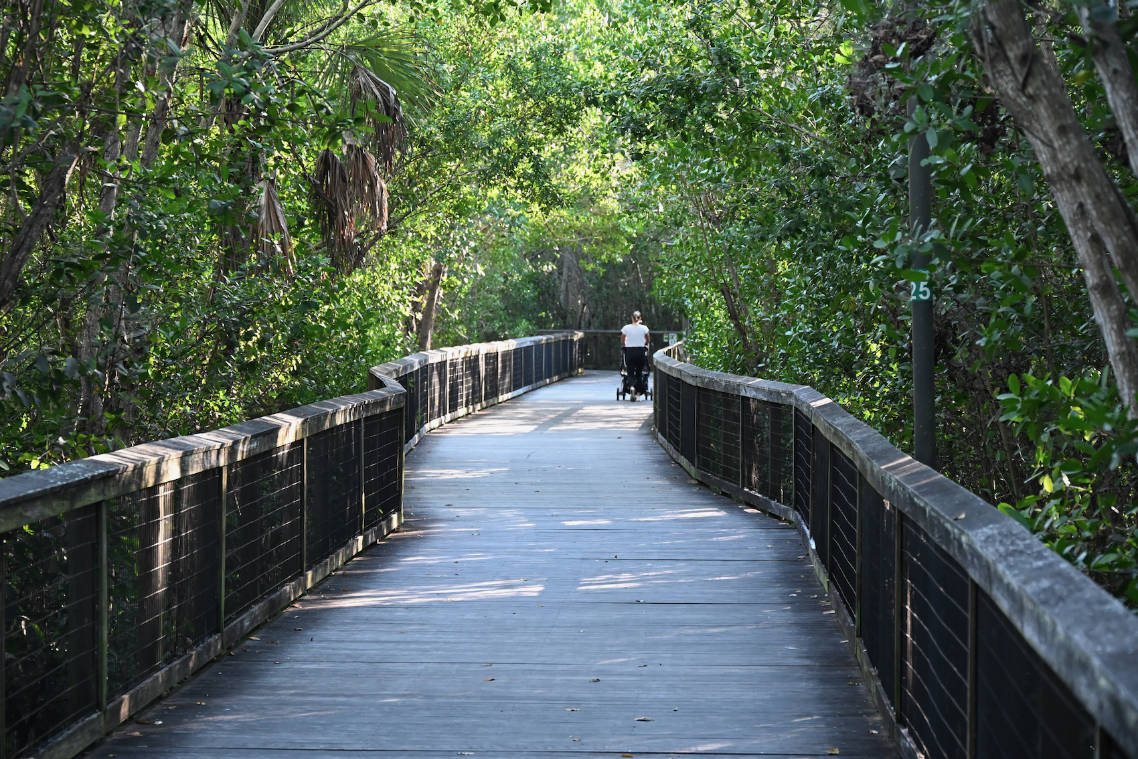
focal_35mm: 110
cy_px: 380
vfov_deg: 12.5
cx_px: 569
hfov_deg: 18.6
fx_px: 3478
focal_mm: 110
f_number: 6.3
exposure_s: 1/125
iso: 3200
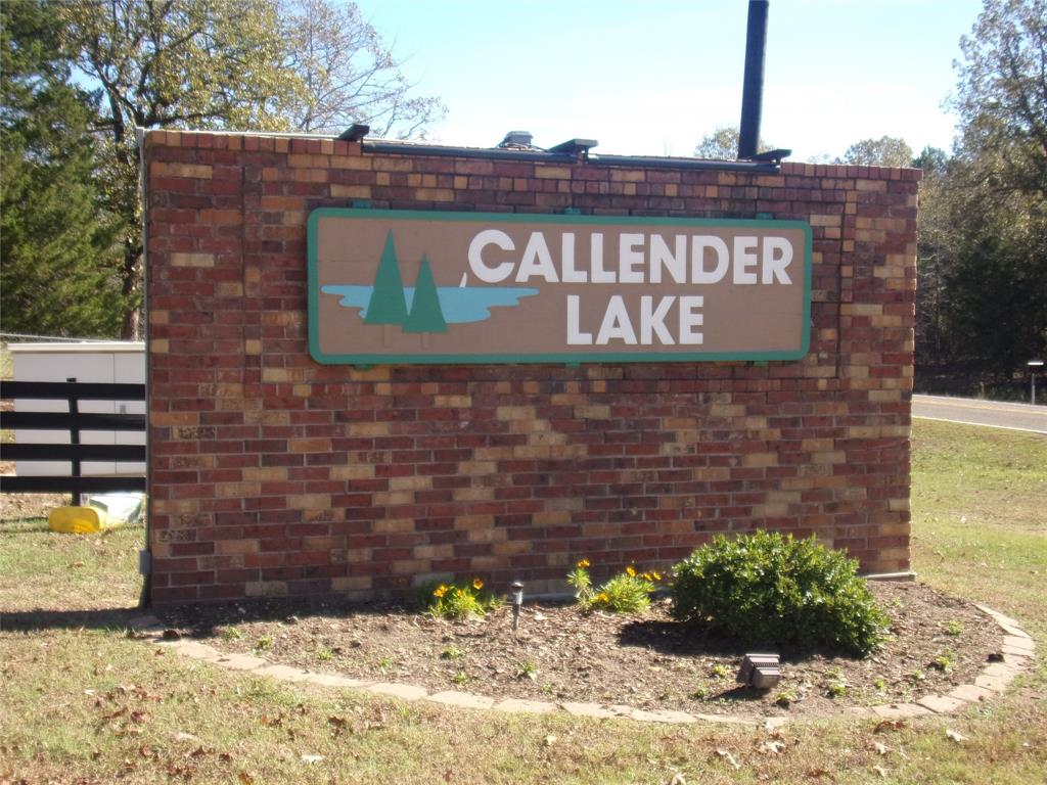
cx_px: 524
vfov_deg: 36.8
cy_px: 392
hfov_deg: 47.9
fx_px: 1180
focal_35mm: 39
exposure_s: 1/240
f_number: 3.9
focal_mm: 7
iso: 80
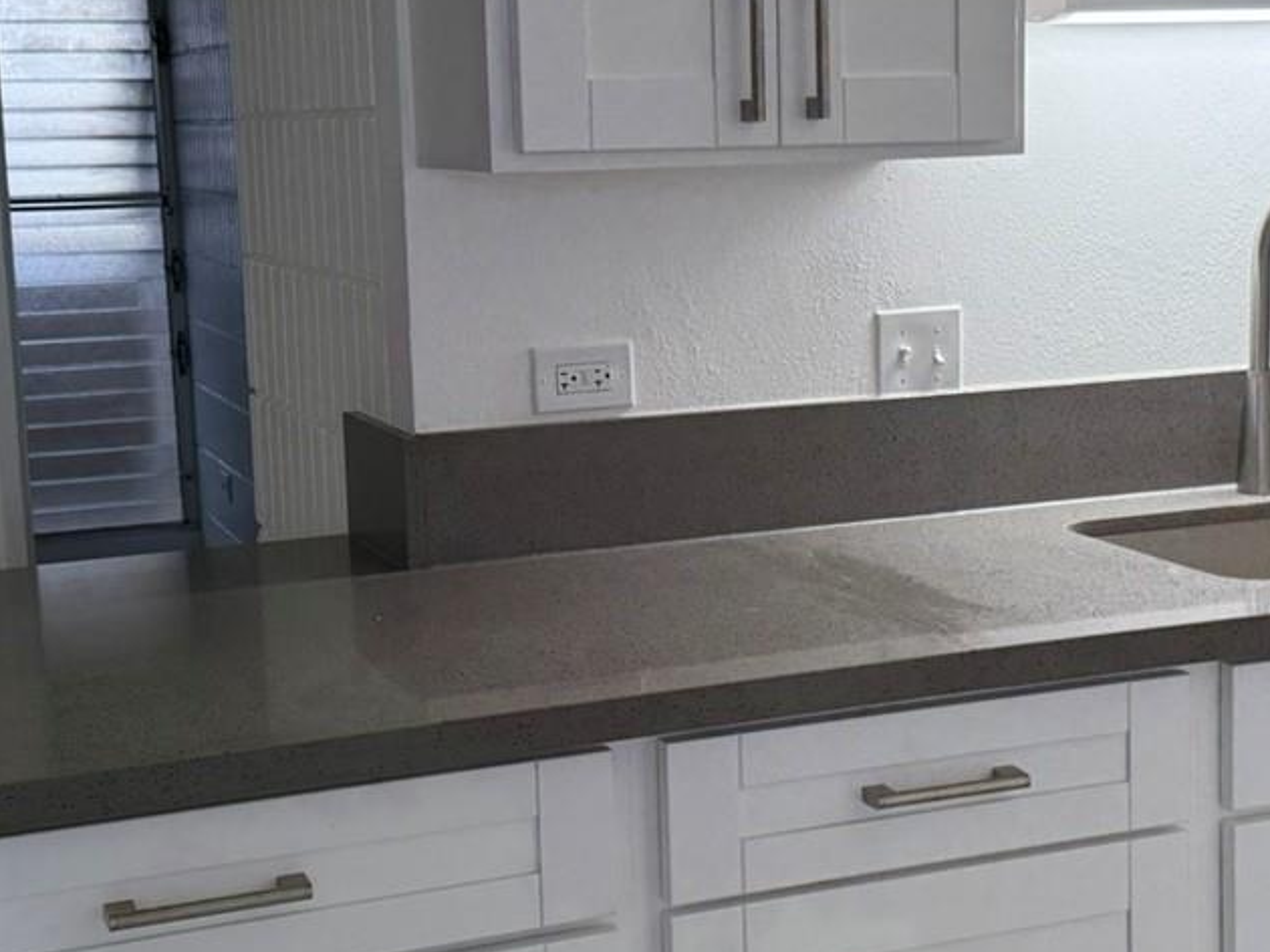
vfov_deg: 24.0
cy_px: 444
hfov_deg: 31.6
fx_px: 2237
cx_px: 770
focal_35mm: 61
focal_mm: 6.76
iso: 200
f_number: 1.78
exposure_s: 1/234
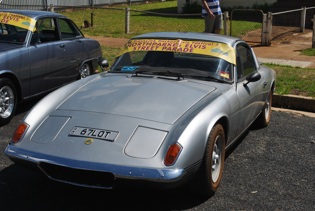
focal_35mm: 54
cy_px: 106
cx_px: 158
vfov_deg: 25.2
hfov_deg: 36.8
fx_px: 473
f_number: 10
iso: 100
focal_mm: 36
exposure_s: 1/400
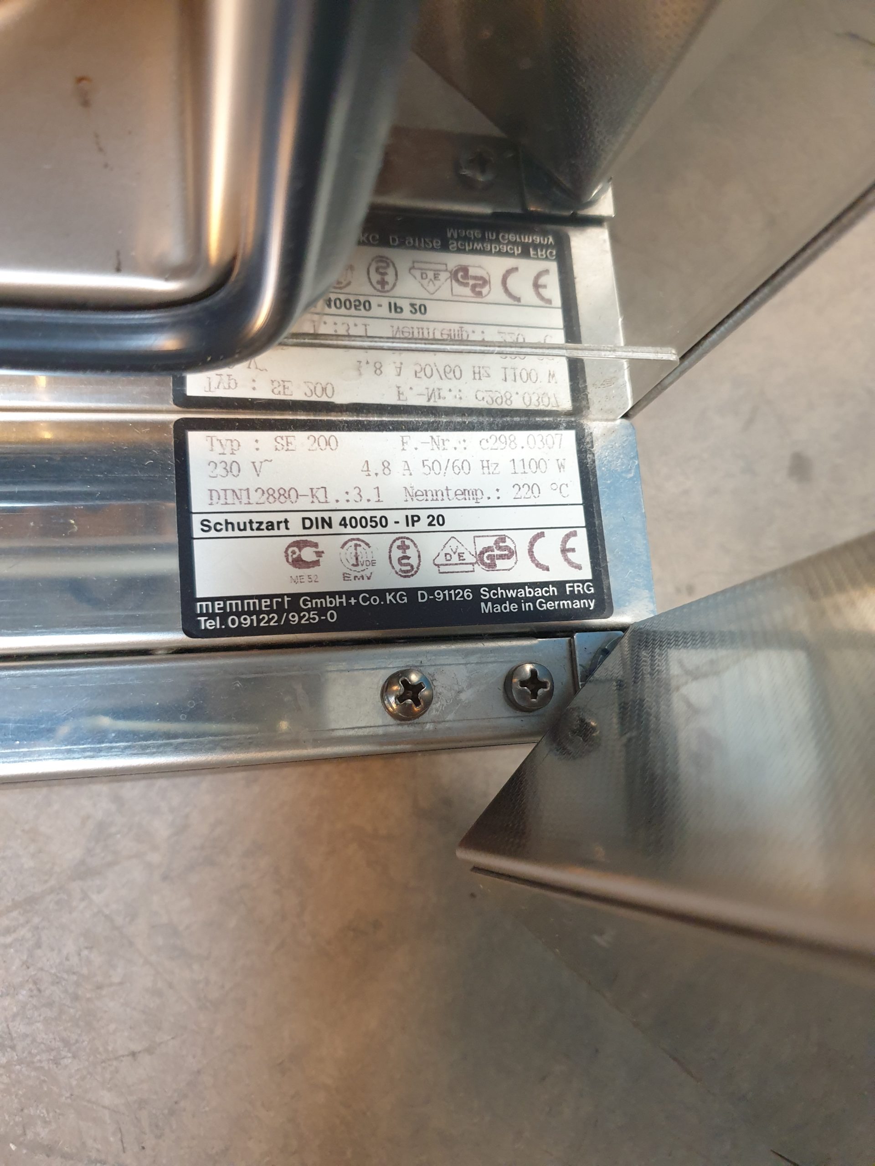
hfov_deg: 53.1
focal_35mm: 26
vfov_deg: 67.3
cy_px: 583
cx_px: 438
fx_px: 876
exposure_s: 1/50
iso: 320
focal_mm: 4.3
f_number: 1.5
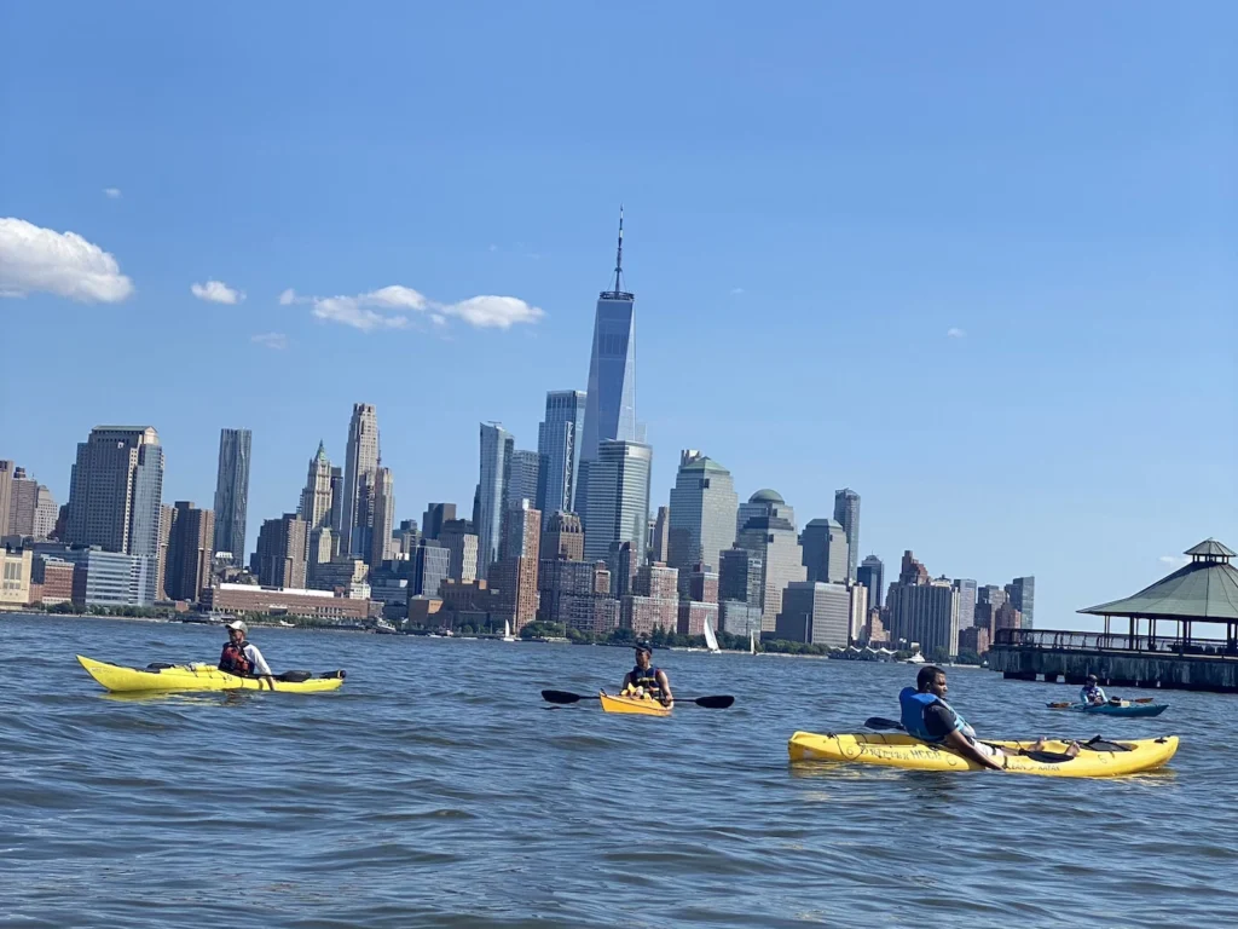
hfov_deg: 36.8
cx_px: 619
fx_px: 1860
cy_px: 464
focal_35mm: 52
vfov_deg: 28.0
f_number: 2
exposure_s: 1/1916
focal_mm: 6
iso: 20
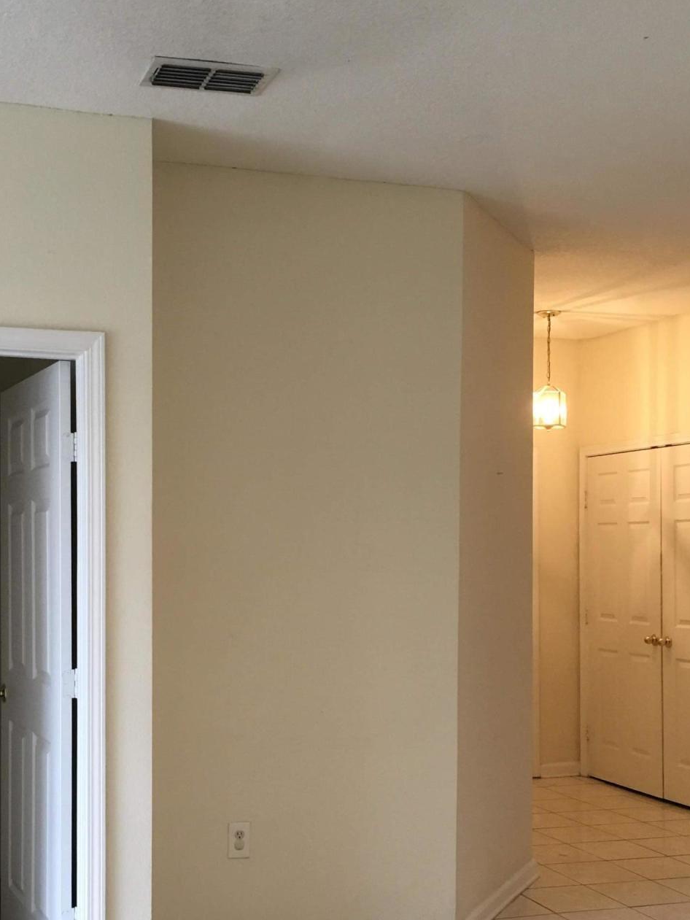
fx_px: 1222
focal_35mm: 46
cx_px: 230
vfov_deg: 41.0
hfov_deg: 31.3
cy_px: 552
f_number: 2.2
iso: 100
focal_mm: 4.15
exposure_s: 1/30
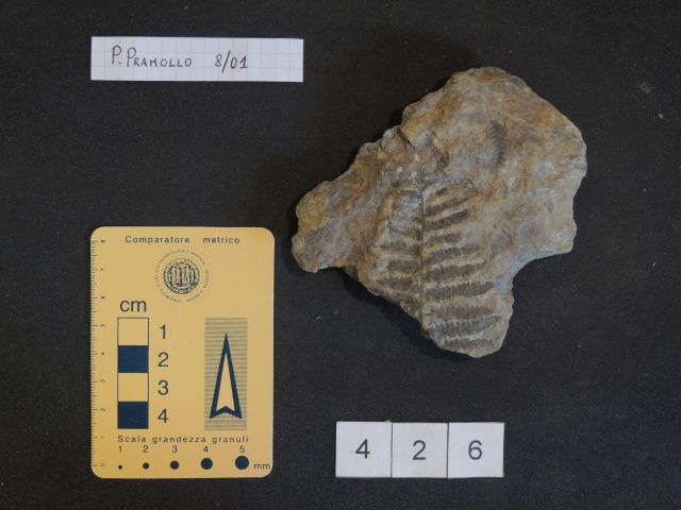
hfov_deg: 19.6
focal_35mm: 100
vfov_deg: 14.8
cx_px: 340
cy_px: 255
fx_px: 1967
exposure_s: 1/30
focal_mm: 17.8
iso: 400
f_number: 4.1
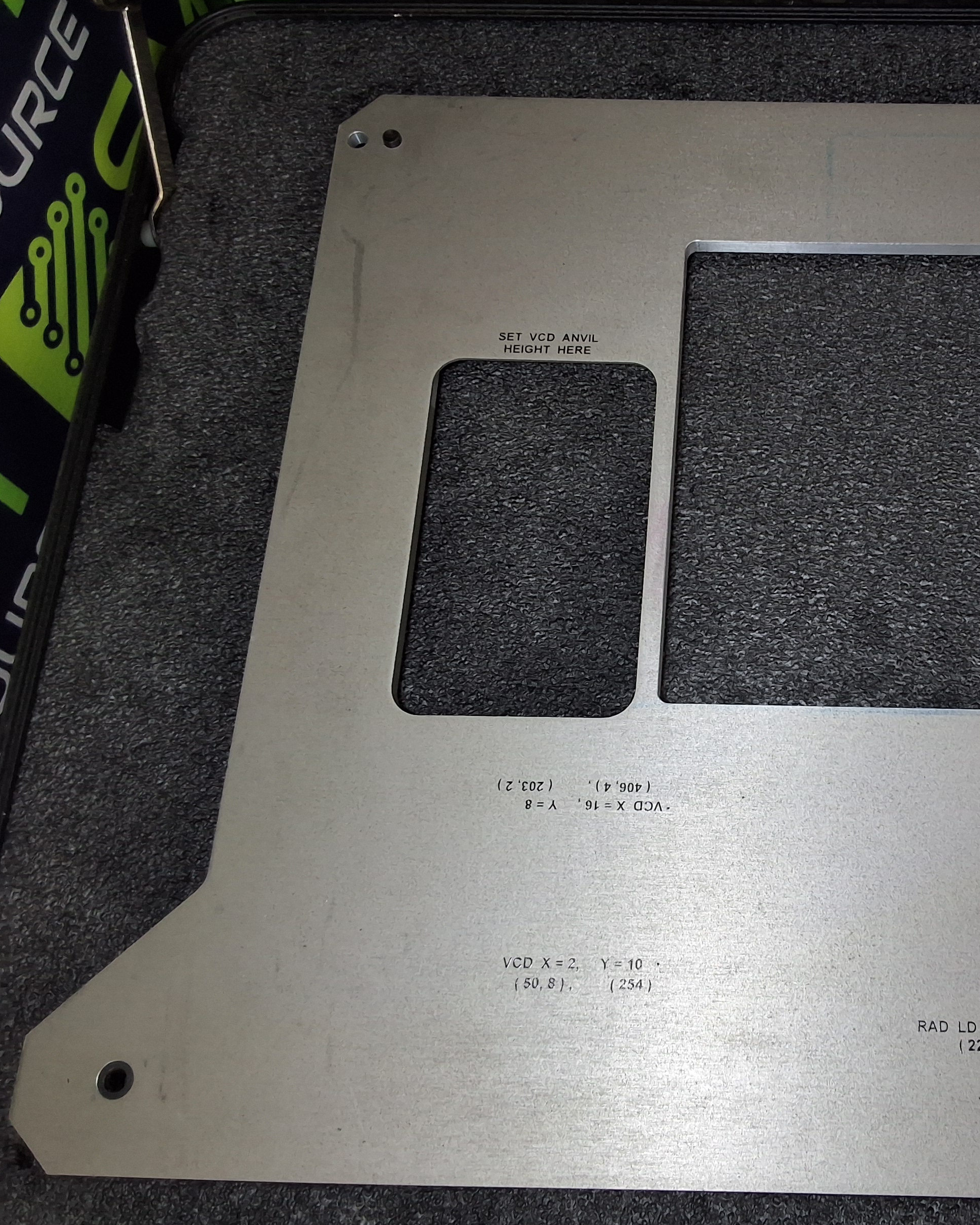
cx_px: 825
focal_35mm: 37
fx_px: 1341
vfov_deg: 49.1
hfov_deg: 38.2
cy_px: 616
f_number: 1.9
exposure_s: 1/40
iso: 125
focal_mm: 2.91
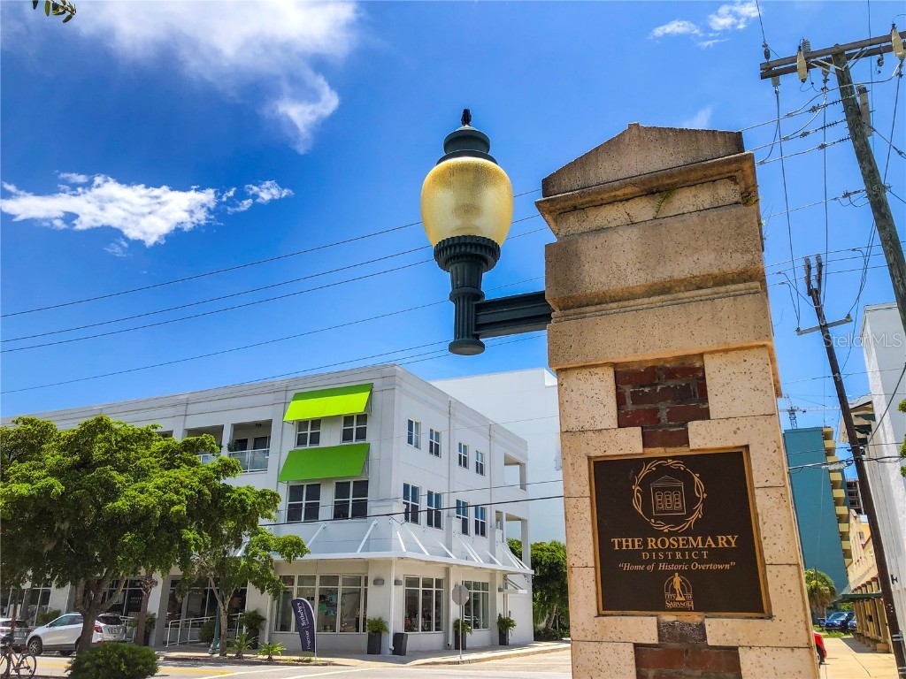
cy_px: 340
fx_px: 733
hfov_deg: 63.4
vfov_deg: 49.7
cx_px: 453
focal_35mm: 28
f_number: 1.8
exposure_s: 1/2100
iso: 20
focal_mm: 3.99
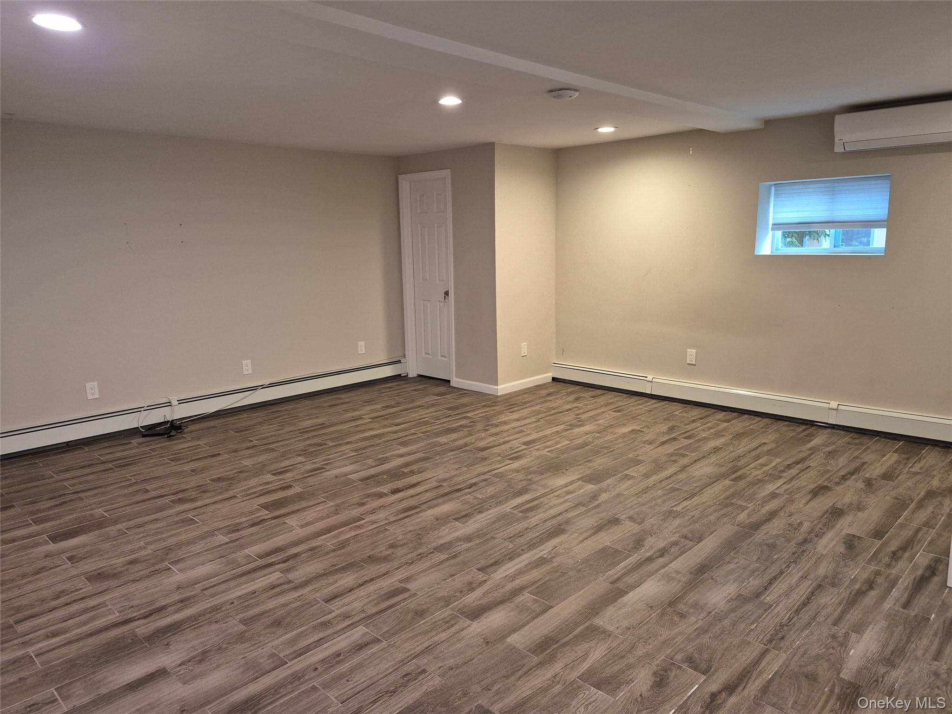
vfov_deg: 58.9
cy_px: 357
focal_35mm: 23
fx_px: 633
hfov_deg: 73.9
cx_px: 476
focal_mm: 5.4
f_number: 1.8
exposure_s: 1/120
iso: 640
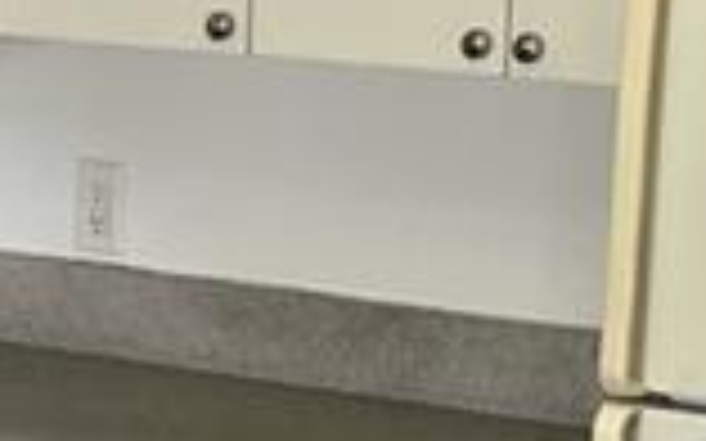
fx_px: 4039
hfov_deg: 9.9
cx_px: 76
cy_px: 702
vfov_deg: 6.2
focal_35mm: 210
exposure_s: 1/120
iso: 100
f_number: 1.5
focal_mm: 5.7
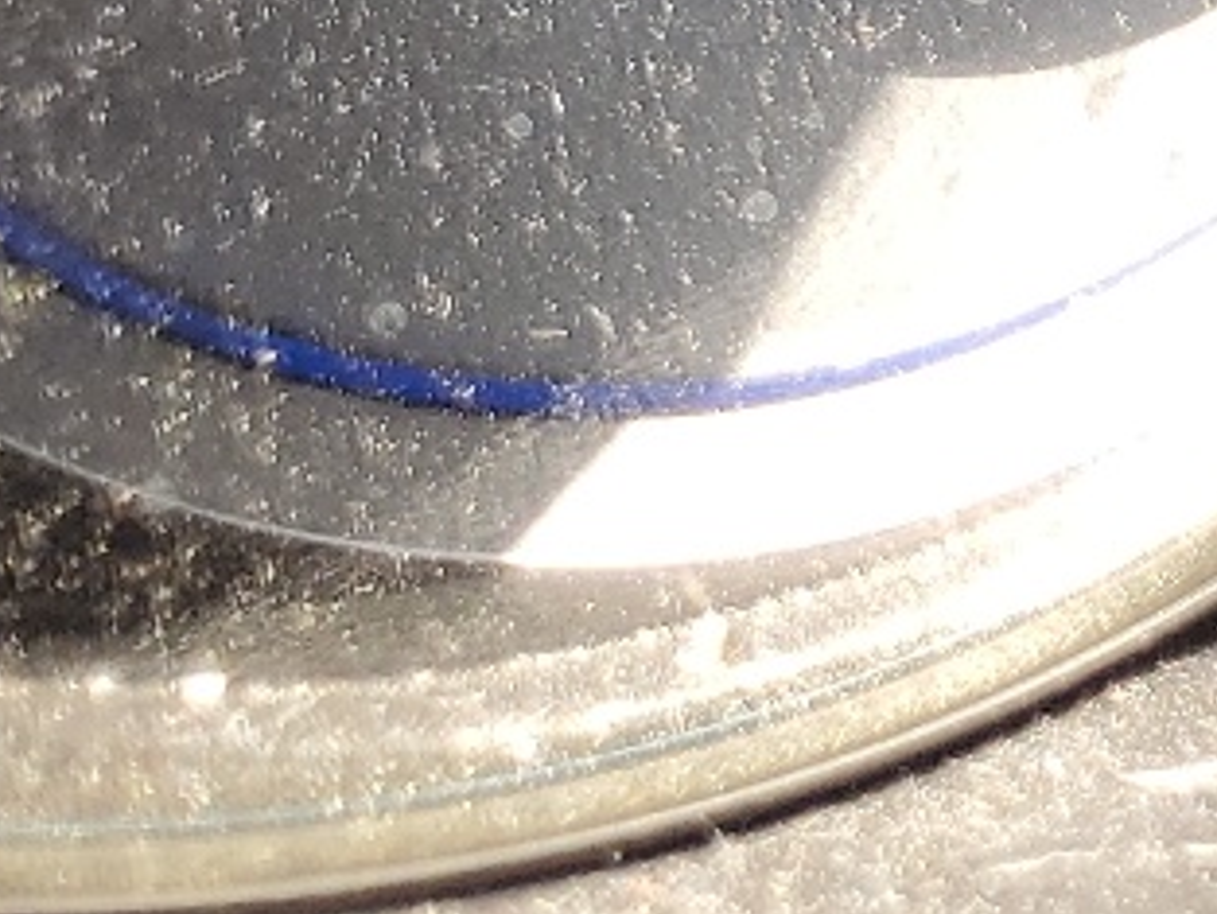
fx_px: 4678
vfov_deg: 10.4
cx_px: 2741
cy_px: -828
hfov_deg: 12.3
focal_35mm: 133
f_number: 1.5
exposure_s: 1/192
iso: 50
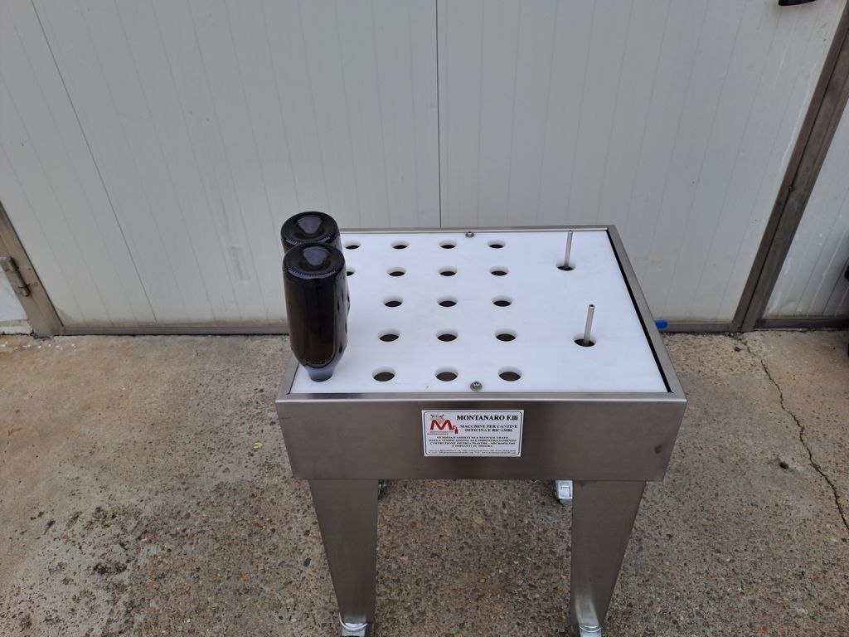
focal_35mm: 25
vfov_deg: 54.9
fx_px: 613
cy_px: 318
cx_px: 424
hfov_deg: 69.4
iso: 32
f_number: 1.8
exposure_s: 1/376
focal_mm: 4.65
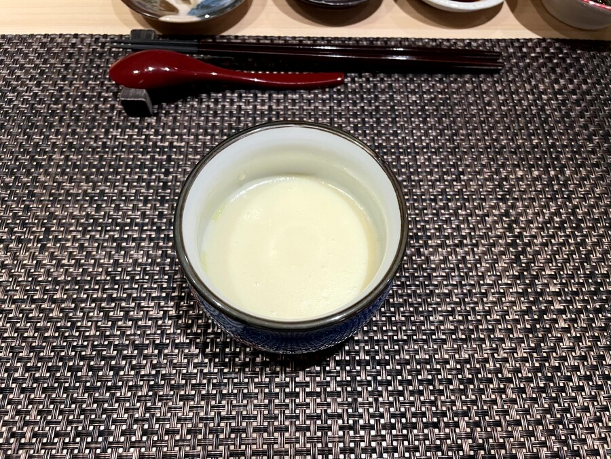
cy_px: 230
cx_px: 306
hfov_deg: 67.3
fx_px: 459
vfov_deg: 53.1
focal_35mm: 26
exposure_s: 1/60
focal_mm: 4.2
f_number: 1.6
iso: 200
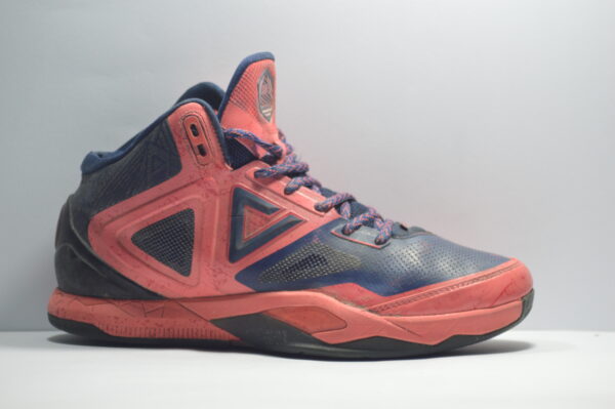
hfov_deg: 10.2
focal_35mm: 202
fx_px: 3456
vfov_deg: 6.8
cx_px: 308
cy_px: 204
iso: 720
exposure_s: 1/125
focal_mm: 135
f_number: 4.2
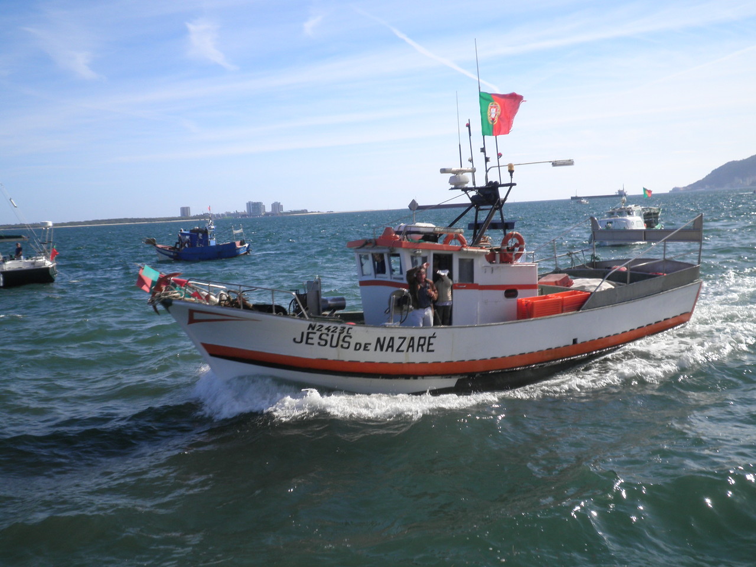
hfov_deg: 50.1
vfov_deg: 38.7
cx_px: 378
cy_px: 284
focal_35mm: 37
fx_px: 808
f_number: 9.2
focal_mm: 6.5
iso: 64
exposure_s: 1/125
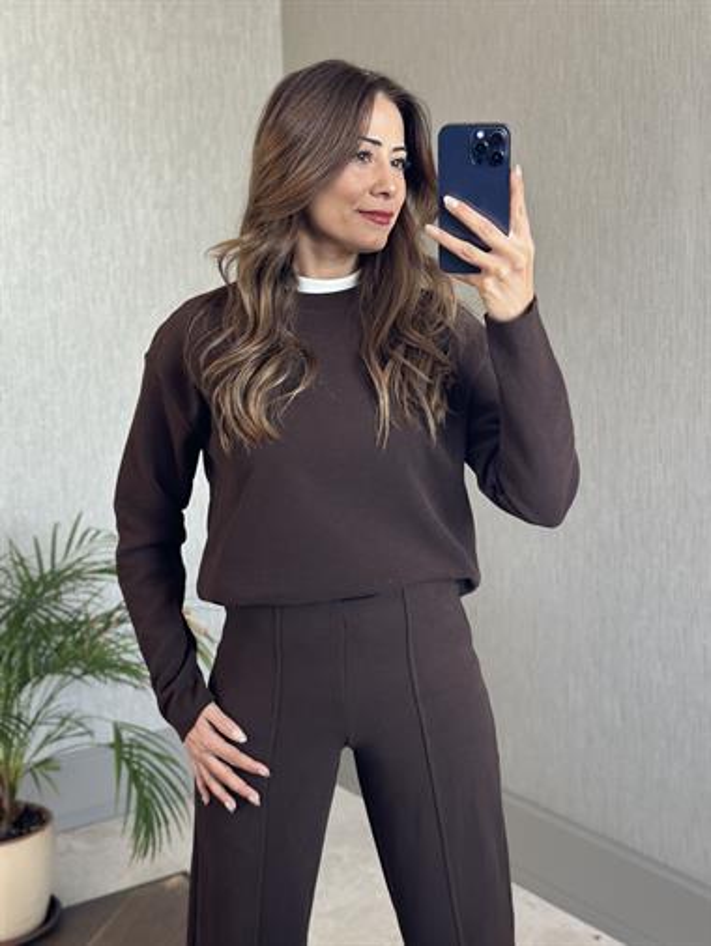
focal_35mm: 48
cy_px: 473
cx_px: 356
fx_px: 1313
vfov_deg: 39.6
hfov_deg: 30.3
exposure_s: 1/97
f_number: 1.78
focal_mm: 6.86
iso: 125
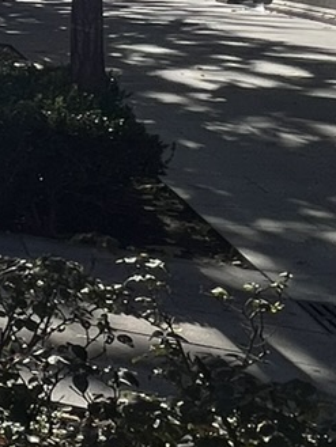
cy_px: -3
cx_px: -705
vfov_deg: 23.1
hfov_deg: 10.9
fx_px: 1048
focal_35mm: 81
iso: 32
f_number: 1.8
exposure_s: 1/1980
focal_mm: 1.57
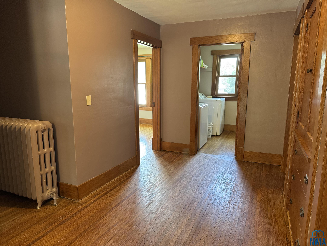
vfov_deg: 56.8
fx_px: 227
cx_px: 164
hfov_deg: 71.6
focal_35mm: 24
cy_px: 123
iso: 320
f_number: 1.78
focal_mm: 6.76
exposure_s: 1/60
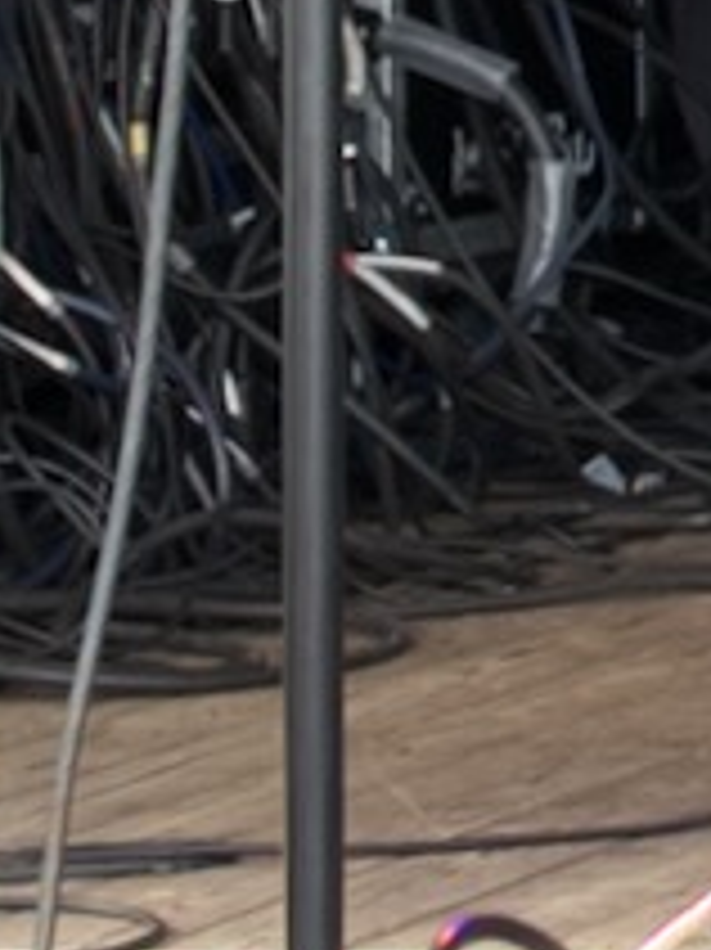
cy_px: -1288
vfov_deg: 6.0
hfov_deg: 4.6
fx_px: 8635
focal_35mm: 315
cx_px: 1629
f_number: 3.2
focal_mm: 19.68
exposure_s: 1/50
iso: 100
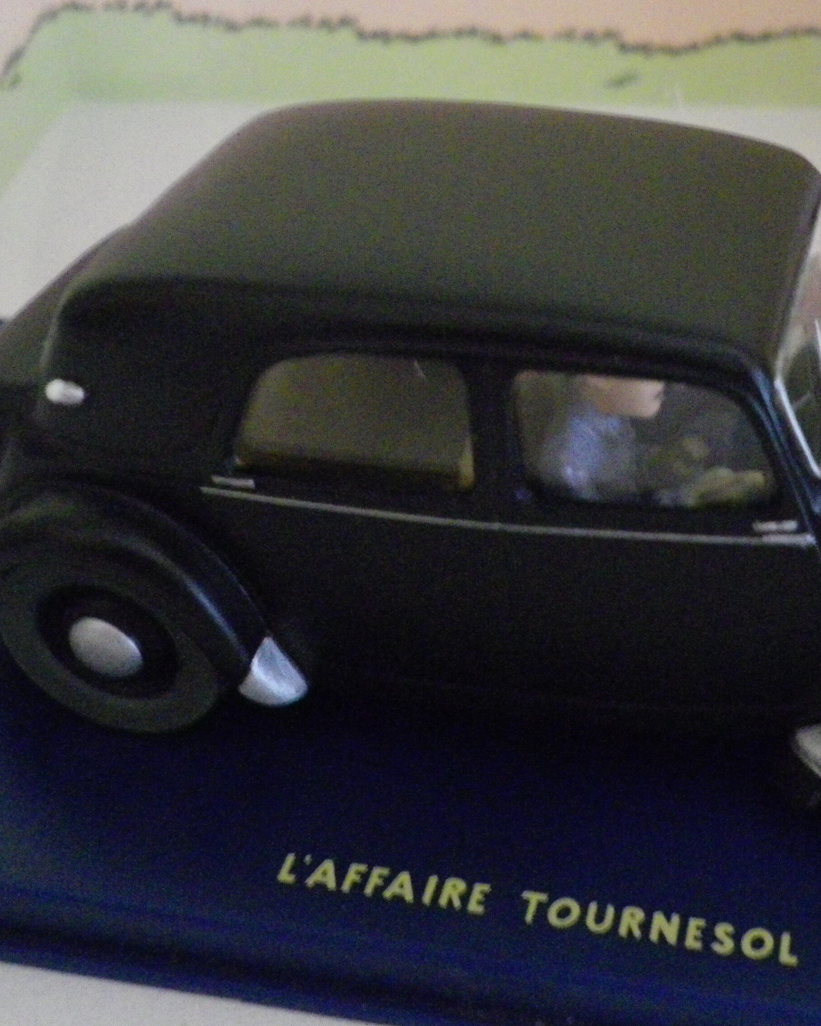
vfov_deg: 38.8
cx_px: 650
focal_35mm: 48
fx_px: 1458
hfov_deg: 30.7
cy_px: 532
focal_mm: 4.9
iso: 800
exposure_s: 1/4
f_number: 2.6
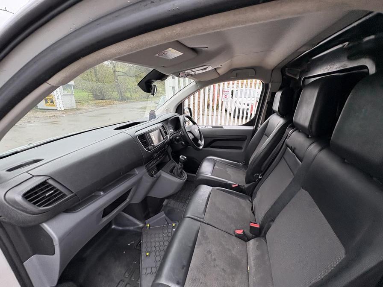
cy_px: 144
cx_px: 192
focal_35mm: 14
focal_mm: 2.22
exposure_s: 1/99
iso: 100
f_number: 2.2
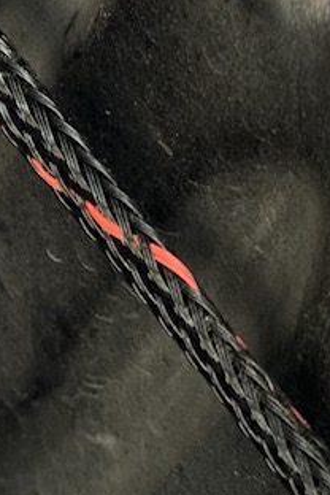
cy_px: 3
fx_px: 2750
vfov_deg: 10.2
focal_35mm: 200
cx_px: -414
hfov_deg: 6.6
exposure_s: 1/18
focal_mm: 6.86
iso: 800
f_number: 1.78
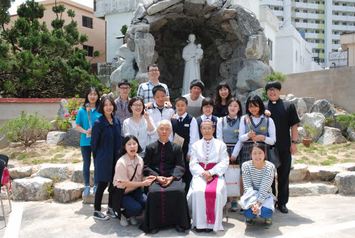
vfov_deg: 36.9
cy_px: 119
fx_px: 355
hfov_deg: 53.1
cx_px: 178
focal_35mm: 36
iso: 200
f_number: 11
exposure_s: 1/125
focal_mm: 24
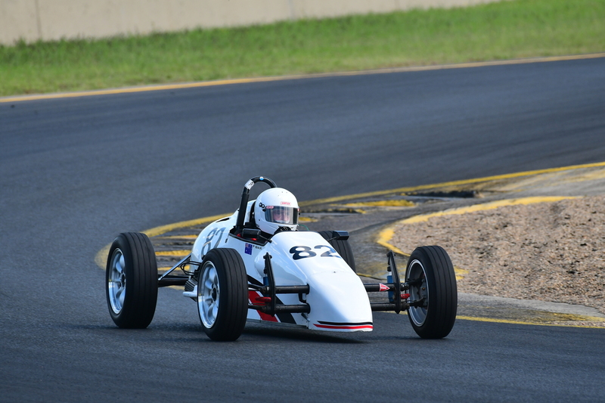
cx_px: 302
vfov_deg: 1.8
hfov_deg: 2.8
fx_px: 12601
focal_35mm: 750
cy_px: 202
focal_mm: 500
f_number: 7.1
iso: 500
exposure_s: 1/640
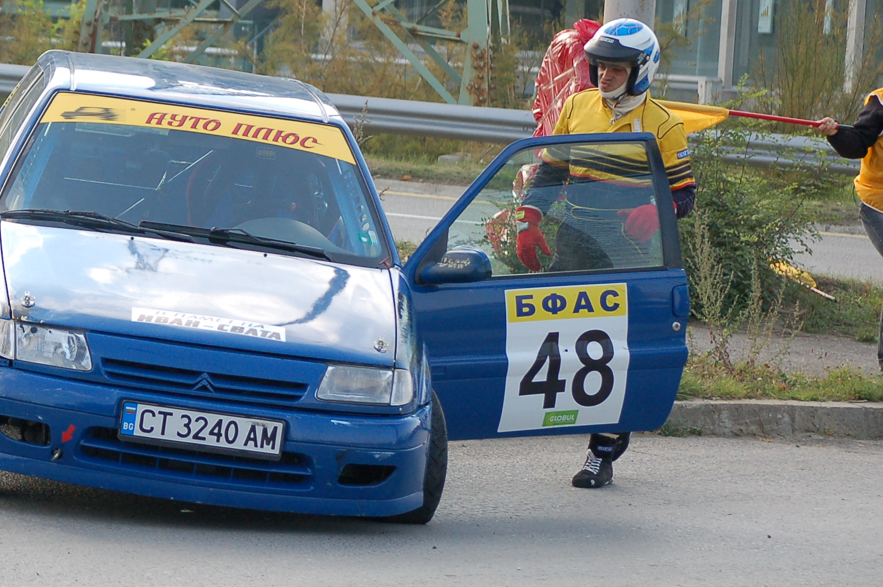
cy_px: 261
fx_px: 4533
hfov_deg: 11.1
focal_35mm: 185
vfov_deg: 7.4
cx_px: 199
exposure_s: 1/800
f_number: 4.2
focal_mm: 66
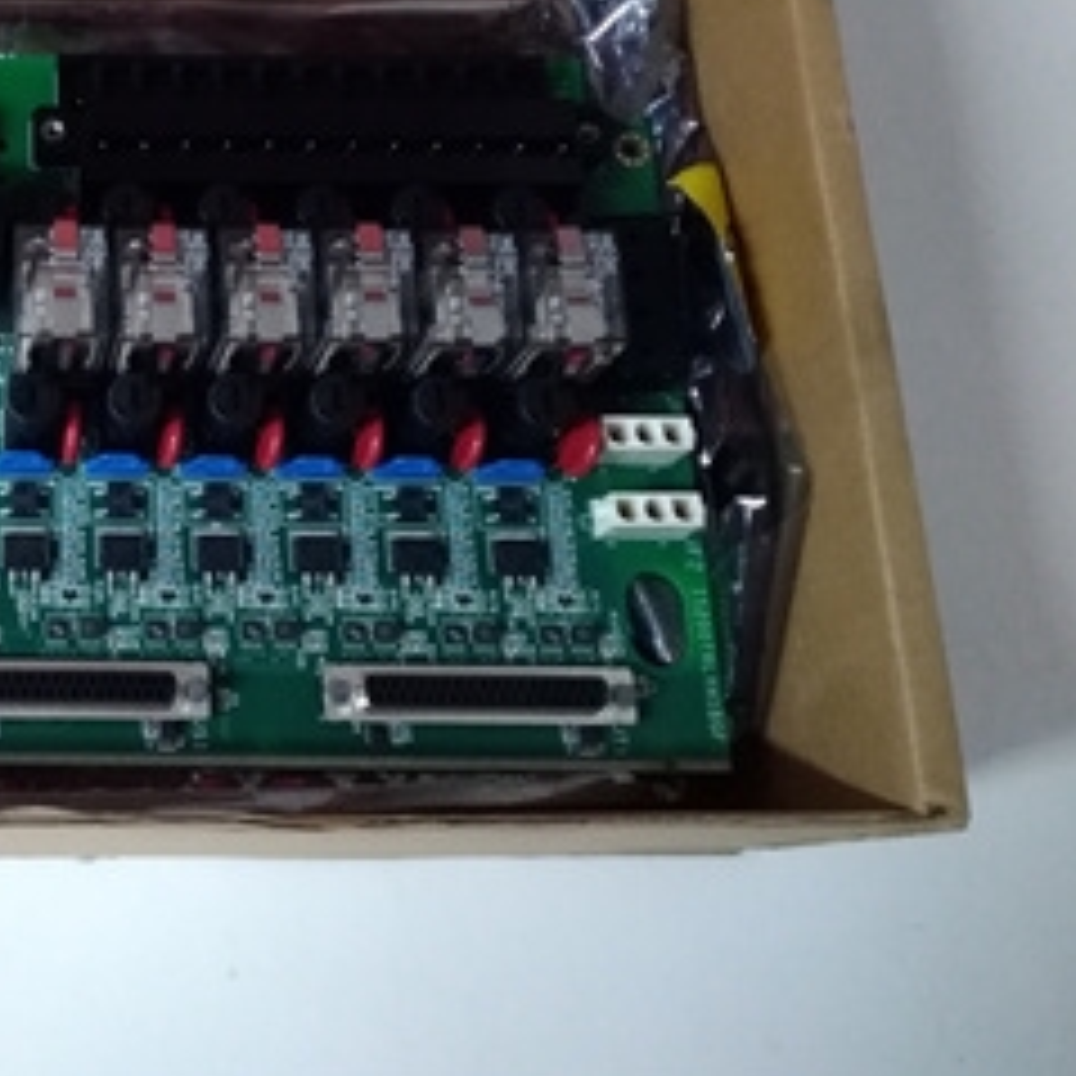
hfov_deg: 31.4
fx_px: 1758
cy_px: 250
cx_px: -5
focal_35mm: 50
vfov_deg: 33.3
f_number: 2
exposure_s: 1/33
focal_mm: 3.79
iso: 889
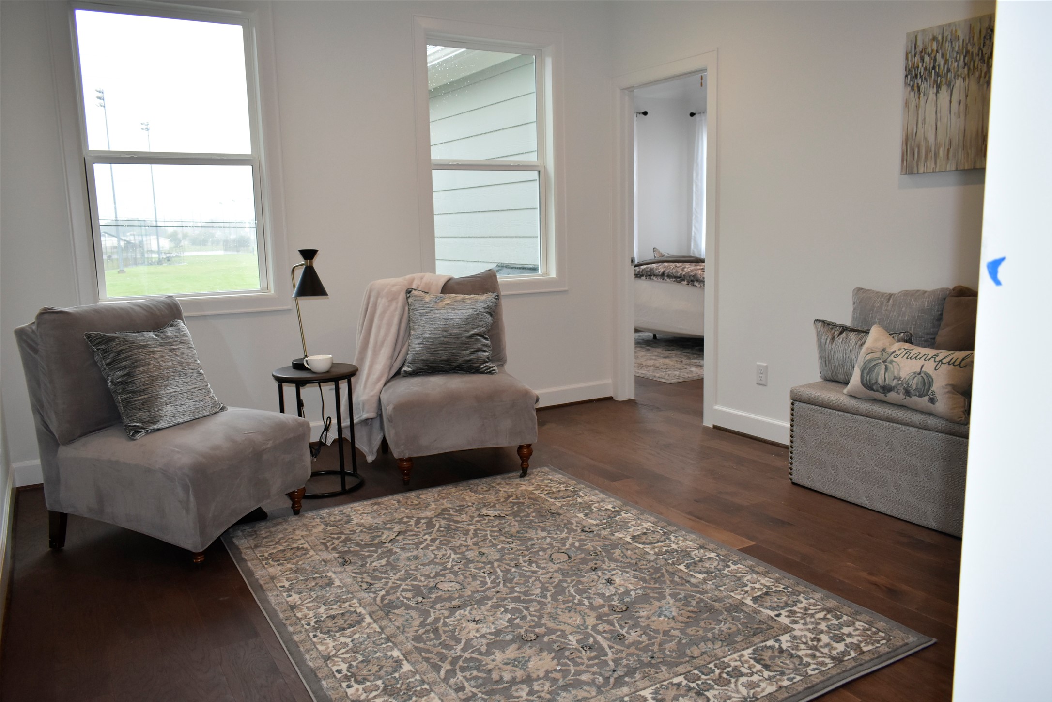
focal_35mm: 27
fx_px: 789
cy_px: 351
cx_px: 526
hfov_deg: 67.4
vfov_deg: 47.9
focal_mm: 18
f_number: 4.5
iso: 800
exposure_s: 1/200
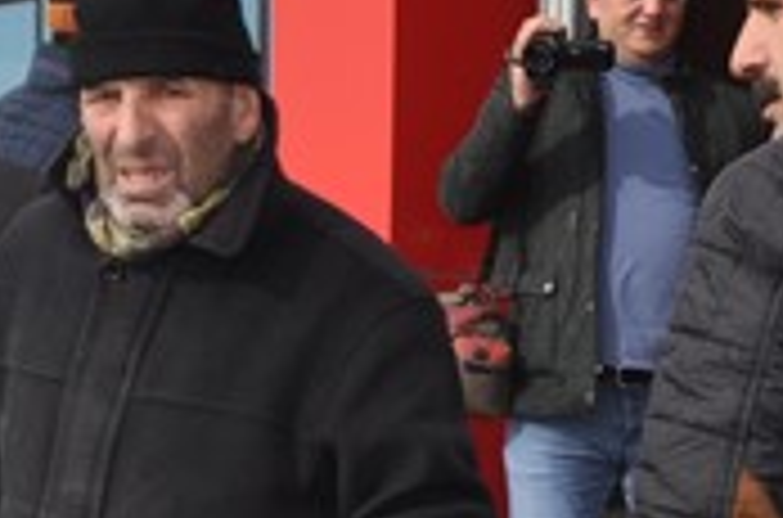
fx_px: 2191
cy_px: 495
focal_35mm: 101
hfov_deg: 19.8
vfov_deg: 13.3
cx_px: 45
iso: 250
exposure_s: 1/200
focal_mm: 18
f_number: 14
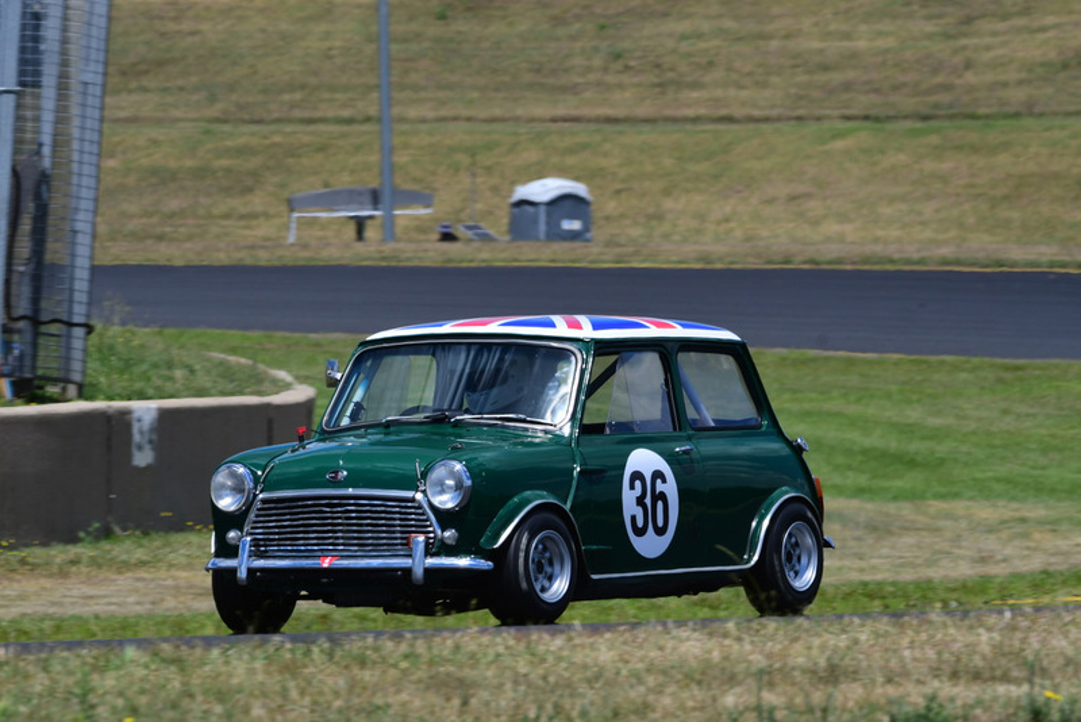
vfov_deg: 3.4
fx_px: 12165
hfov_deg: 5.1
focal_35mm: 405
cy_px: 361
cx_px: 540
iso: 200
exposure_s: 1/640
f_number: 10
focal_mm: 270
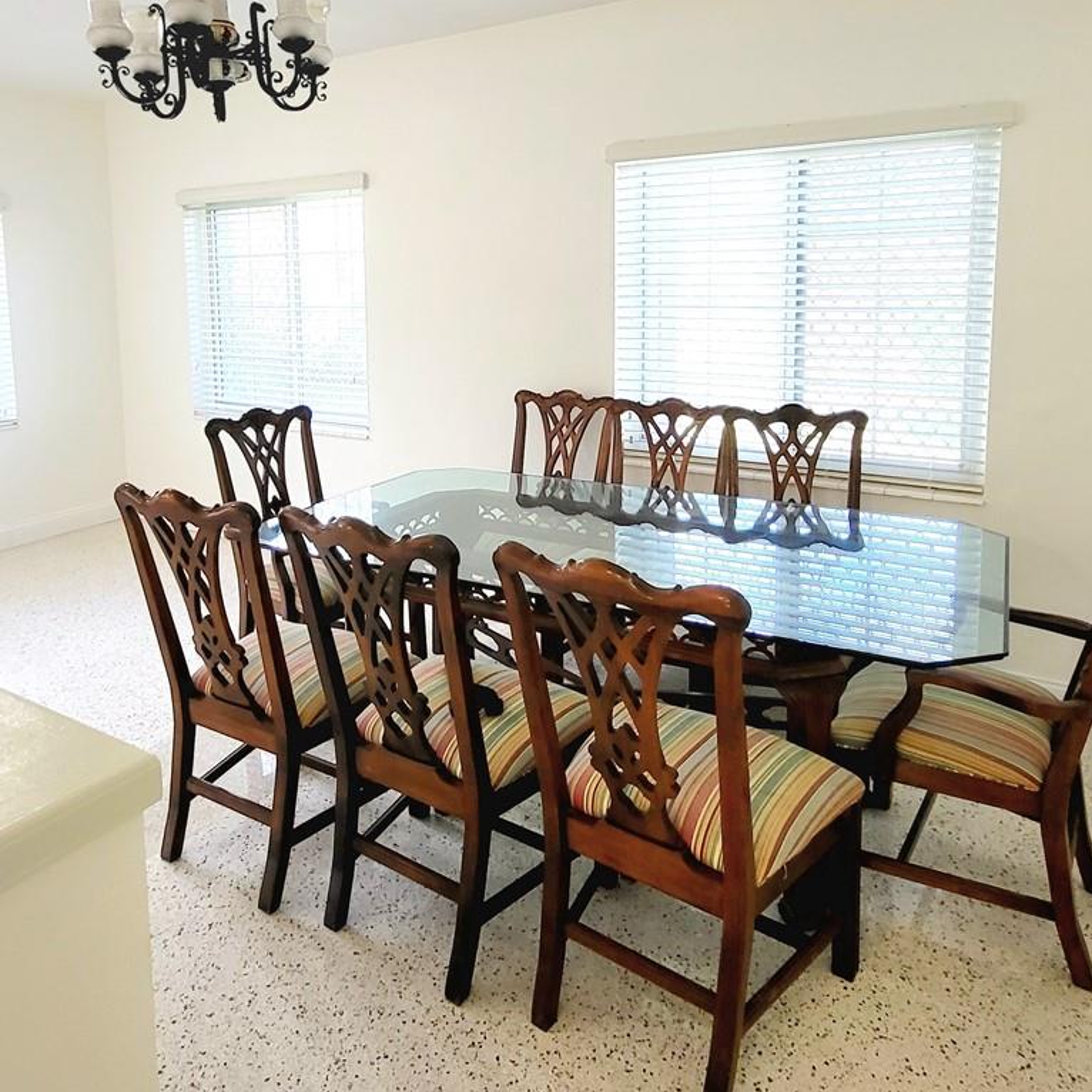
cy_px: 375
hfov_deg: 64.8
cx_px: 479
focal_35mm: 24
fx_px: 857
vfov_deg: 63.6
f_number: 2.2
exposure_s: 1/60.2
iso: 80
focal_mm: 1.74
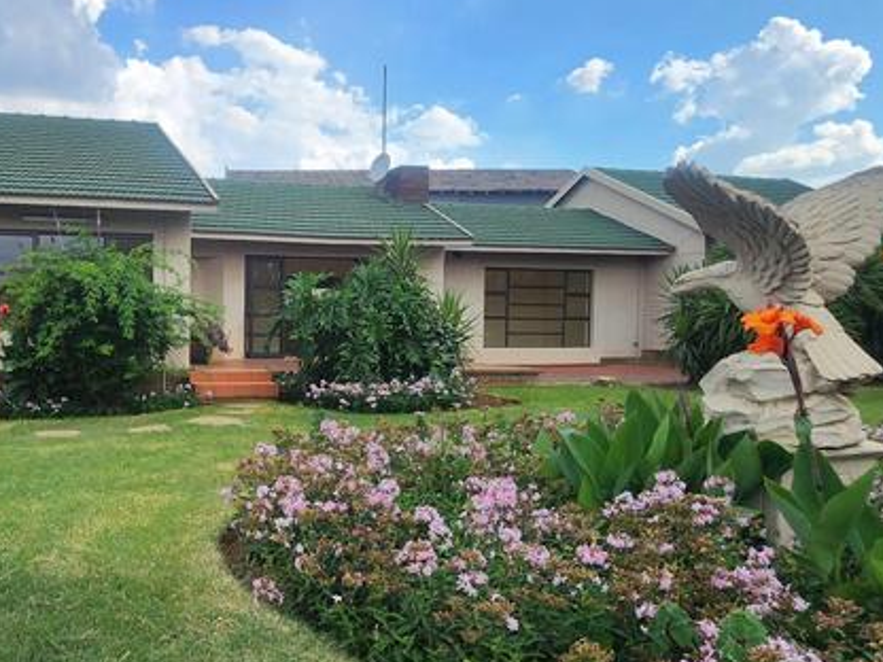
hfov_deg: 62.1
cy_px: 365
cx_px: 149
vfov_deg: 54.8
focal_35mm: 25
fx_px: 638
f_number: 2.2
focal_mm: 2.2
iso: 50
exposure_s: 1/1238
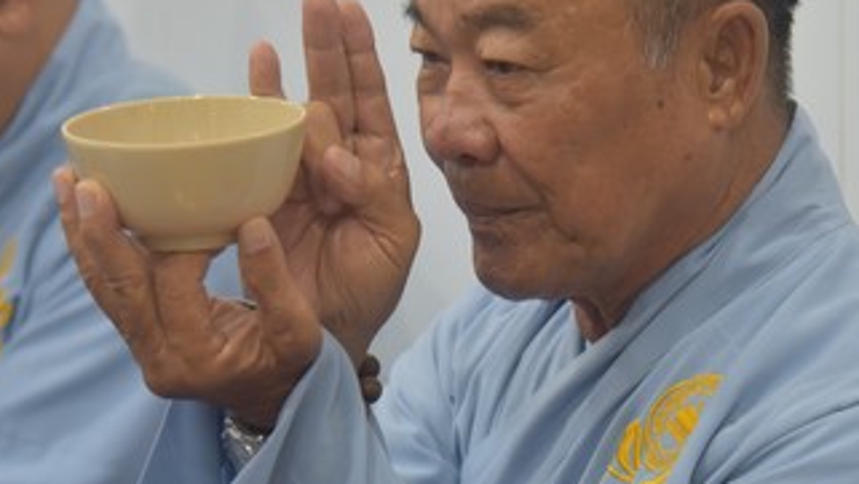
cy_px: 265
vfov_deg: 6.5
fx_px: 4239
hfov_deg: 11.6
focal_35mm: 186
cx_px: 511
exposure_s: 1/60
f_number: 4
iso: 560
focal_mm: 92
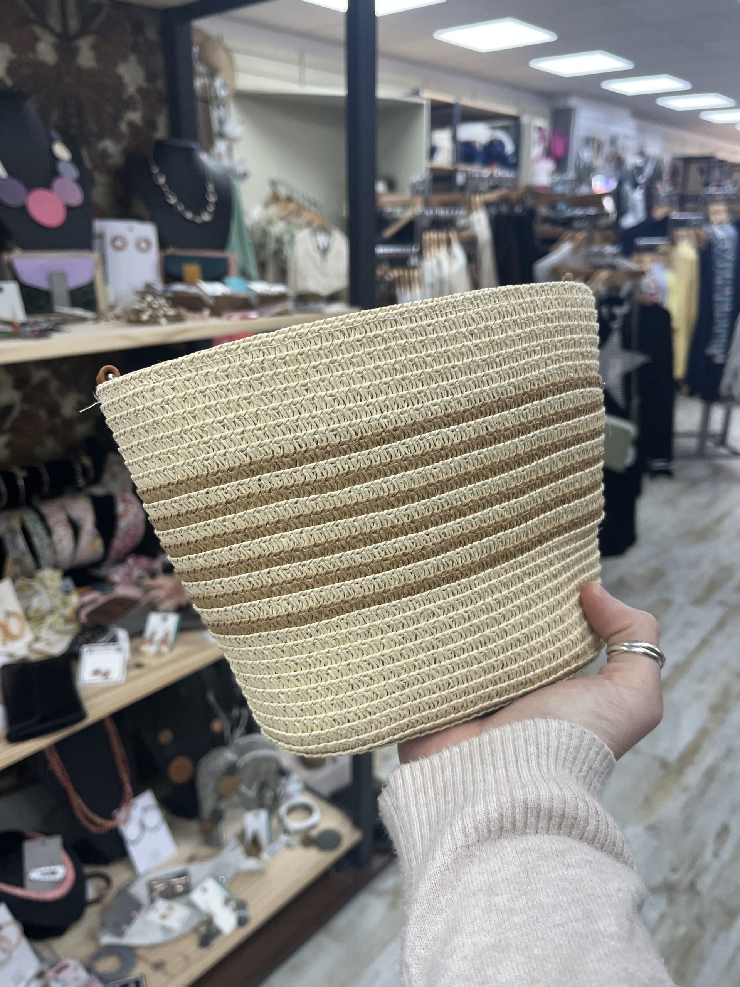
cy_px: 494
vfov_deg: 67.3
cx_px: 370
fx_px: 741
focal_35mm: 26
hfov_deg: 53.1
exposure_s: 1/100
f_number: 1.6
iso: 50
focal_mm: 5.1
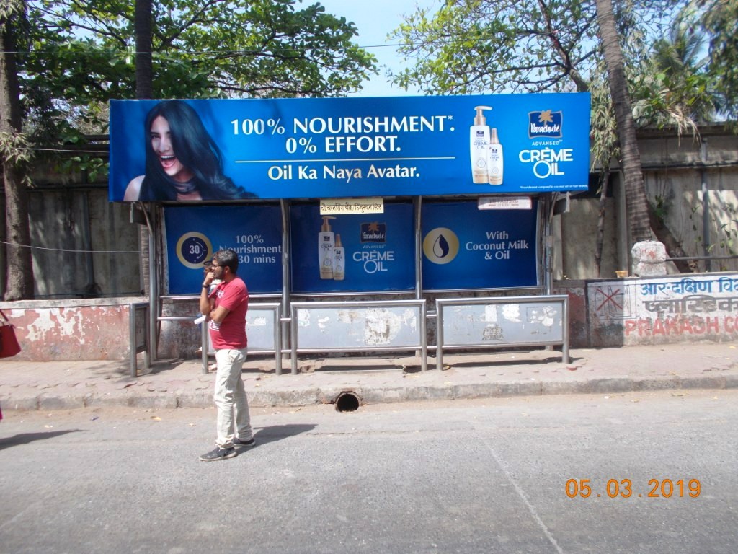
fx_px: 554
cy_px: 277
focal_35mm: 26
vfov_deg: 53.1
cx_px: 369
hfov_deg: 67.3
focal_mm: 4.6
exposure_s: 1/500
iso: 80
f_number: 3.2
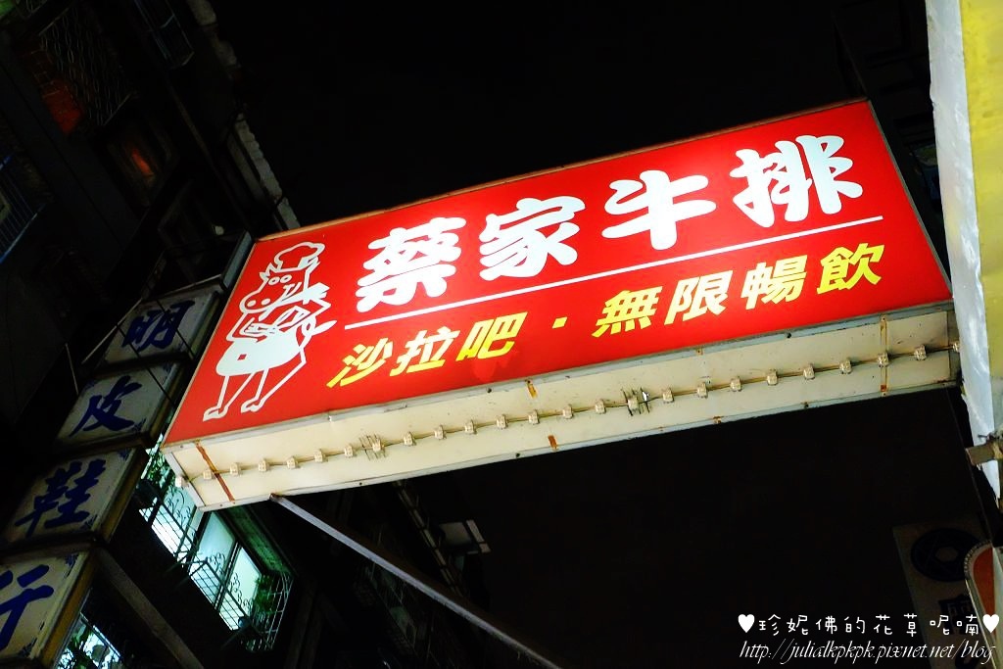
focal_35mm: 36
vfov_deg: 36.9
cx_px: 502
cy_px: 334
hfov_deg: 53.1
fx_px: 1003
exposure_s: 1/40
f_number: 4.2
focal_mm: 24.3
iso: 6400
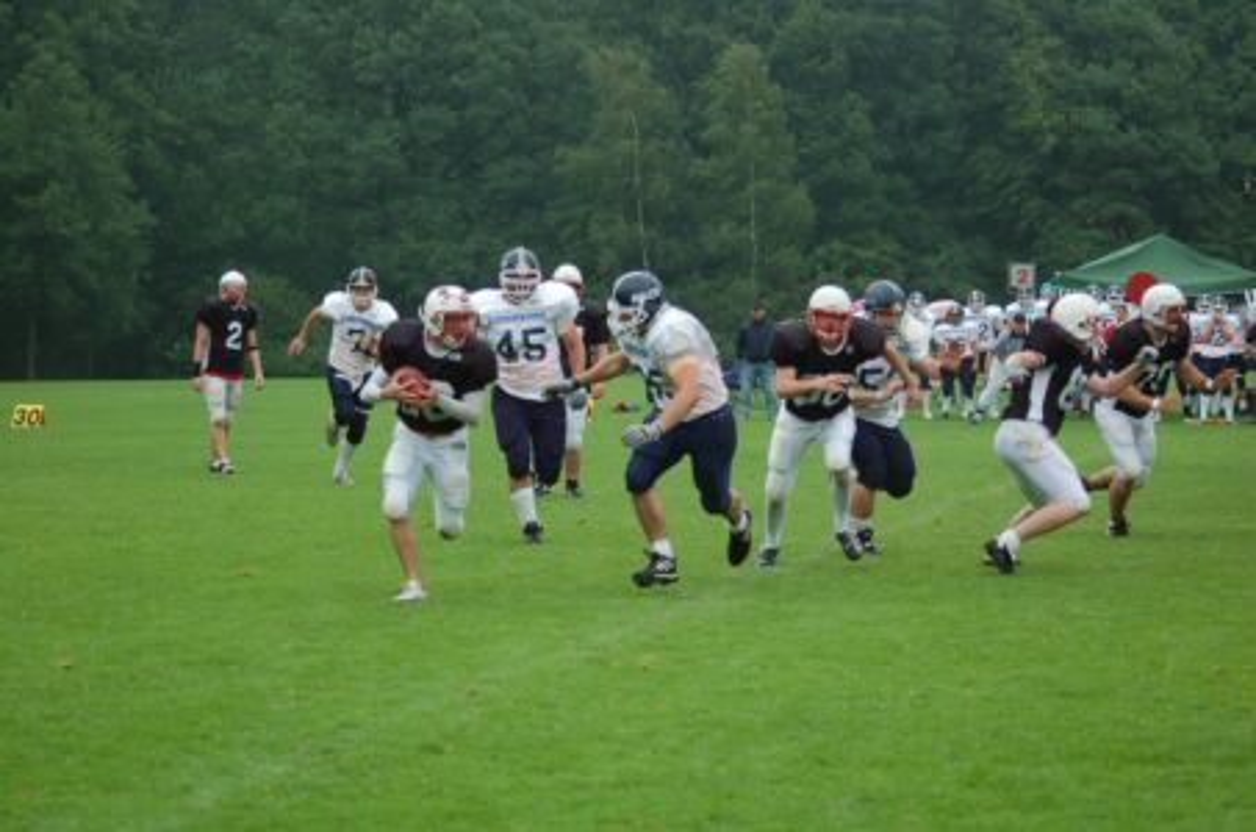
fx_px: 3656
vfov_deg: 13.0
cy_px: 416
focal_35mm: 105
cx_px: 628
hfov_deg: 19.5
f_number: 4
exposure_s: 1/1000
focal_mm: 70
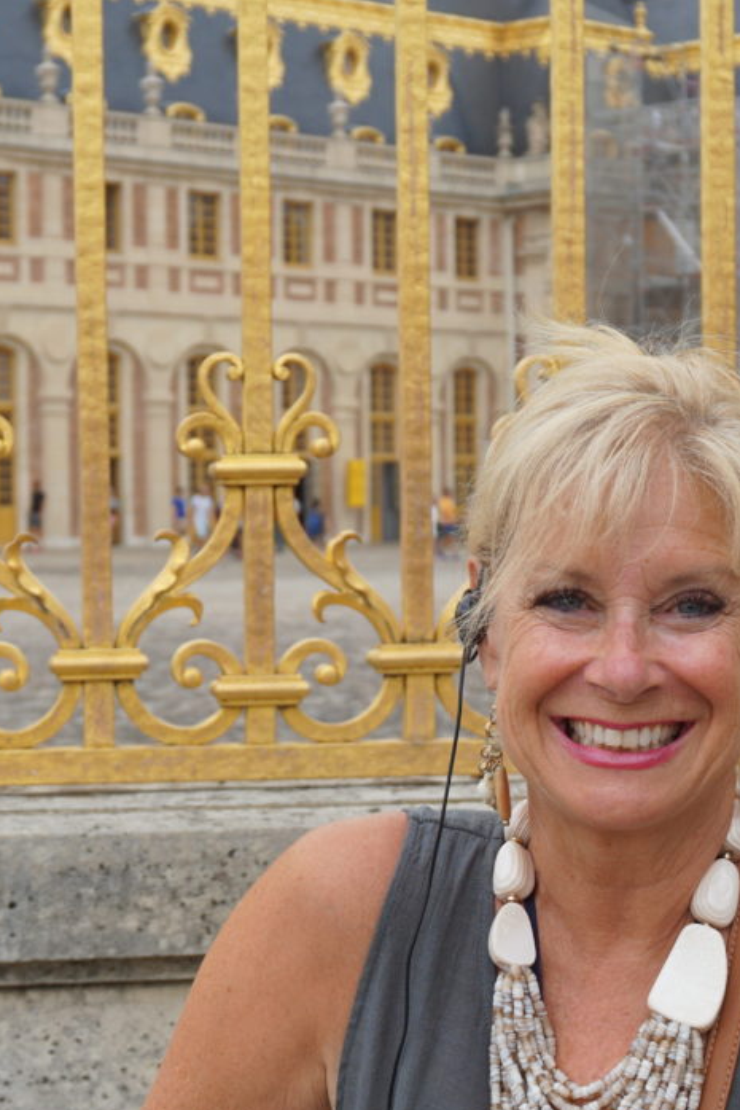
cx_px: 497
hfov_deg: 14.7
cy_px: 648
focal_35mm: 93
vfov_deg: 21.9
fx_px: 2866
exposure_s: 1/250
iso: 100
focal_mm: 30
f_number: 5.6
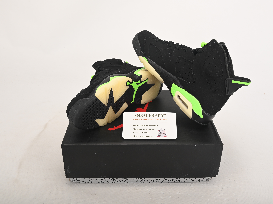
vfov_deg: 40.7
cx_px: 147
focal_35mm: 35
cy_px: 101
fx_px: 276
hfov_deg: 52.6
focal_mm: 32
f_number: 11
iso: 100
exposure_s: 1/200
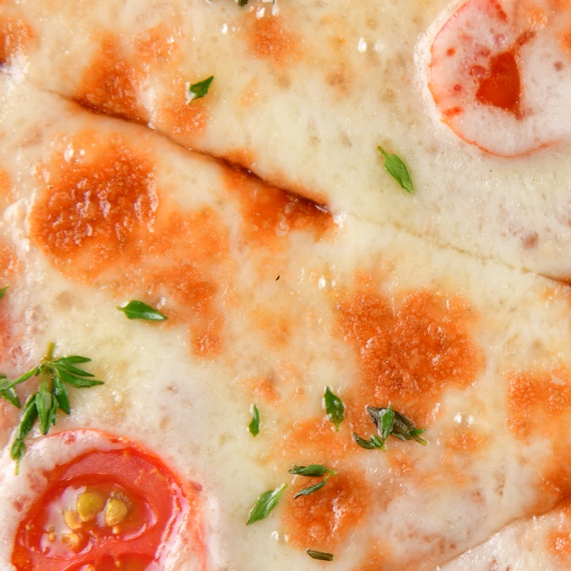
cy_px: 380
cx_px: 781
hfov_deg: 13.9
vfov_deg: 14.5
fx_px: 2239
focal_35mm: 120
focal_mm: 48
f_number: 20
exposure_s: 1/160
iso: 80
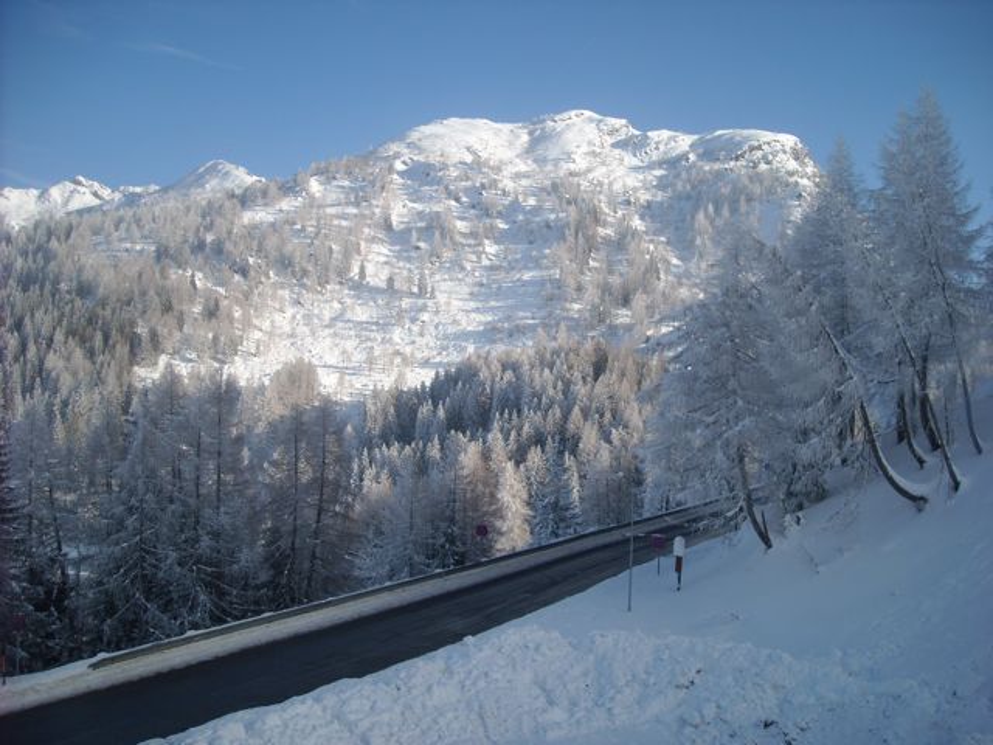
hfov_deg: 52.6
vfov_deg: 40.7
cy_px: 372
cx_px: 496
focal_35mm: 35
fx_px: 1004
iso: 64
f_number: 5.6
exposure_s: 1/260
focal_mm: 5.7
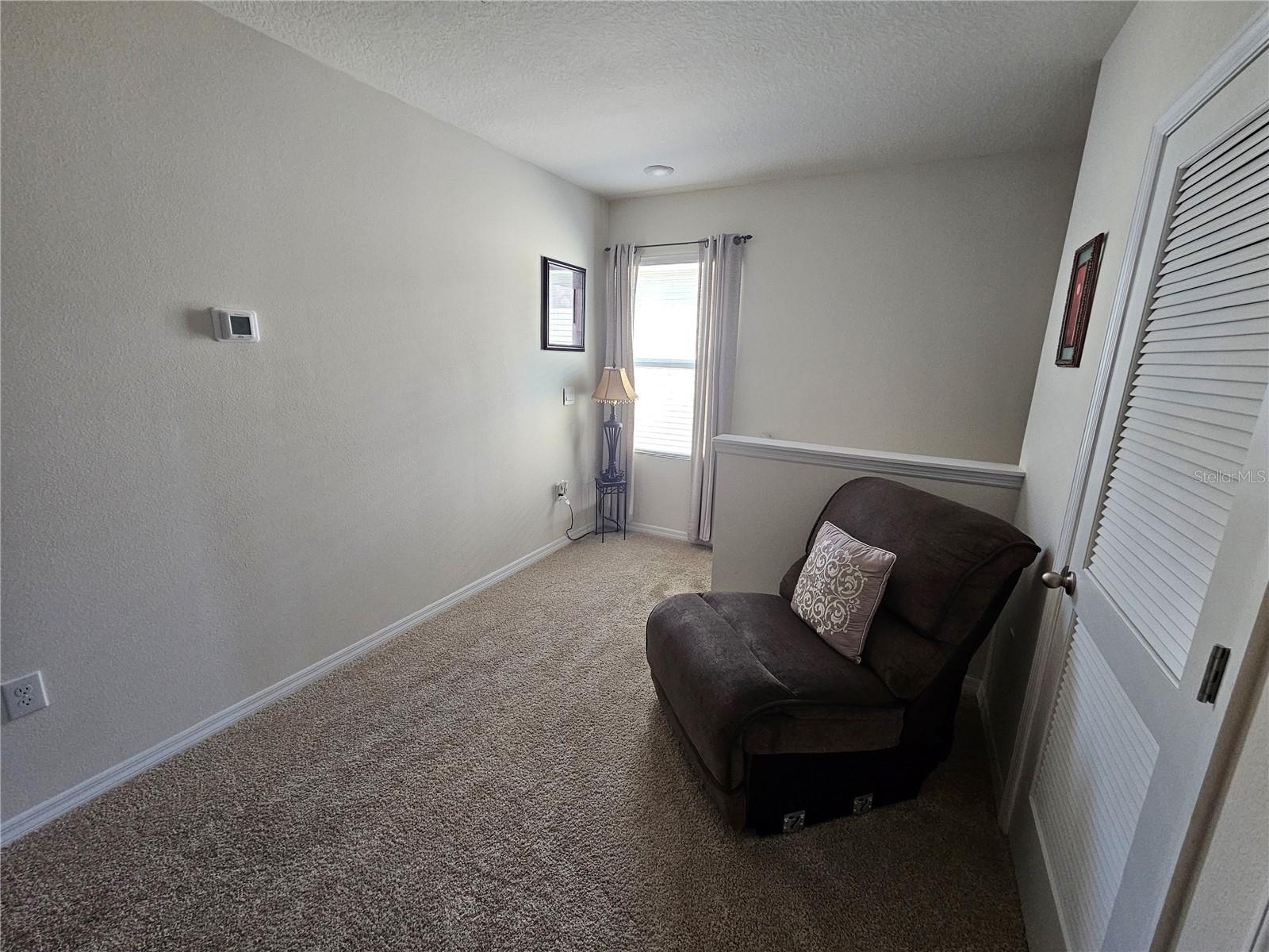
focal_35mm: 13
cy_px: 476
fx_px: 477
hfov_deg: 106.2
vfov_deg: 89.9
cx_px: 634
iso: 320
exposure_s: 1/60
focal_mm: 2.2
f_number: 2.2
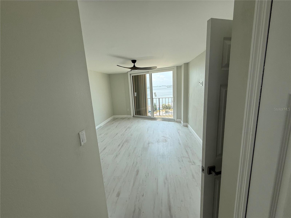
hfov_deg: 102.1
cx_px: 146
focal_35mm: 14
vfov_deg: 85.7
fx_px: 118
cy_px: 109
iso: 64
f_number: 2.2
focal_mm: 2.22
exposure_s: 1/347
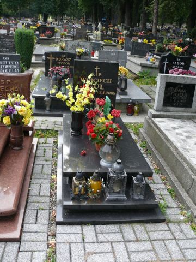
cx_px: 98
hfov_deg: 40.7
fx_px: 264
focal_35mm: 35
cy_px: 131
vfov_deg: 52.6
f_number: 4
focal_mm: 7.4
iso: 100
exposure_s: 1/160
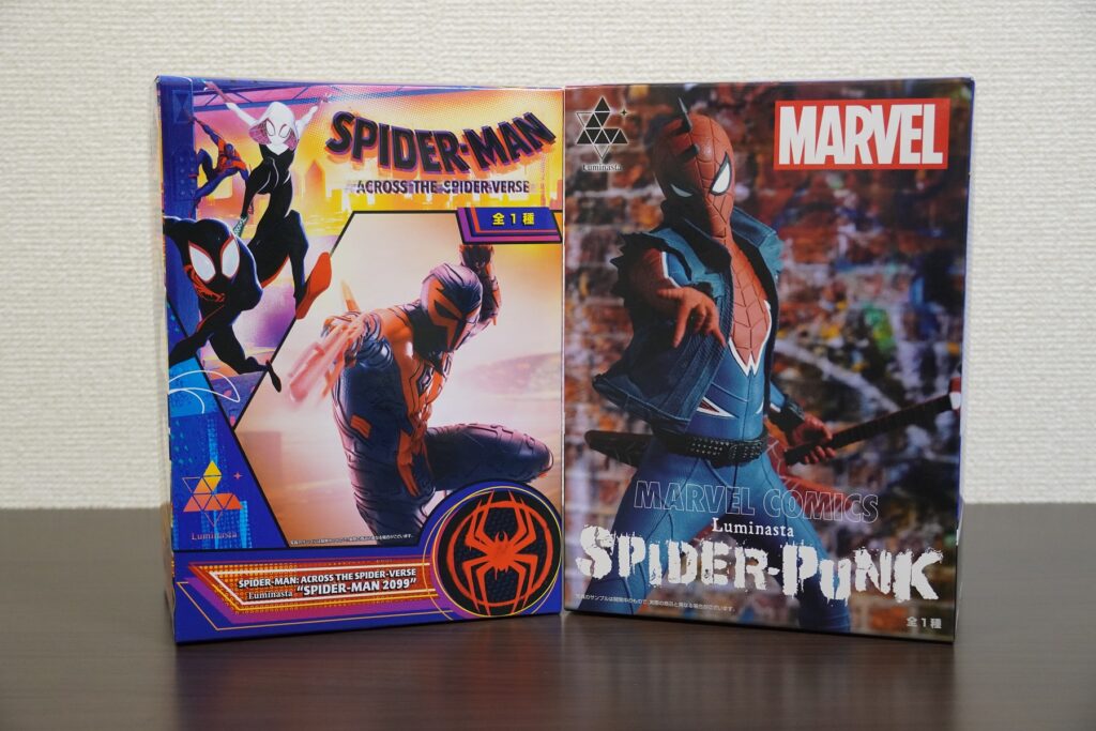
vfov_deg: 26.5
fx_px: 1553
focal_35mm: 51
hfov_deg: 38.9
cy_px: 366
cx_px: 548
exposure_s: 1/60
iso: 1600
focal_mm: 34
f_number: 4.5
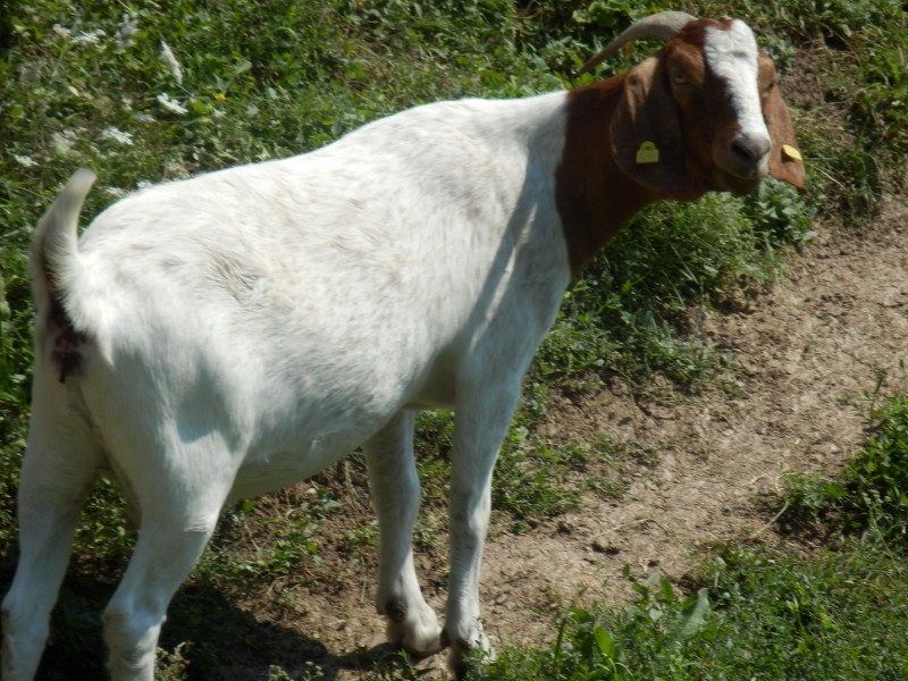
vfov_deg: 5.0
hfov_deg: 6.6
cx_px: 454
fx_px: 7869
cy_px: 340
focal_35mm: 300
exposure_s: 1/400
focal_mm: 52.5
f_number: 5.9
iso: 80
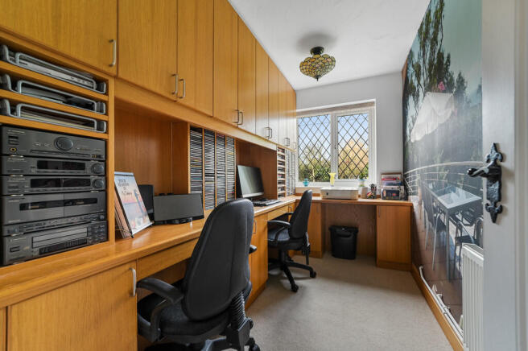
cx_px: 264
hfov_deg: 104.3
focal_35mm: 14
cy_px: 176
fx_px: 205
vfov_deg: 81.1
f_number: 8
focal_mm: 14
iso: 400
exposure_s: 1/1.67
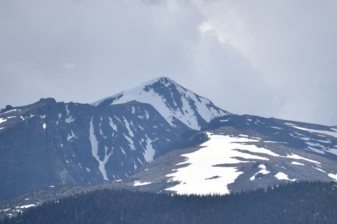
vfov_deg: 2.8
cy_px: 151
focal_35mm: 498
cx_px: 216
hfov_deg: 4.1
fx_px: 4661
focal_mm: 300
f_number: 6.3
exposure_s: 1/640
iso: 100
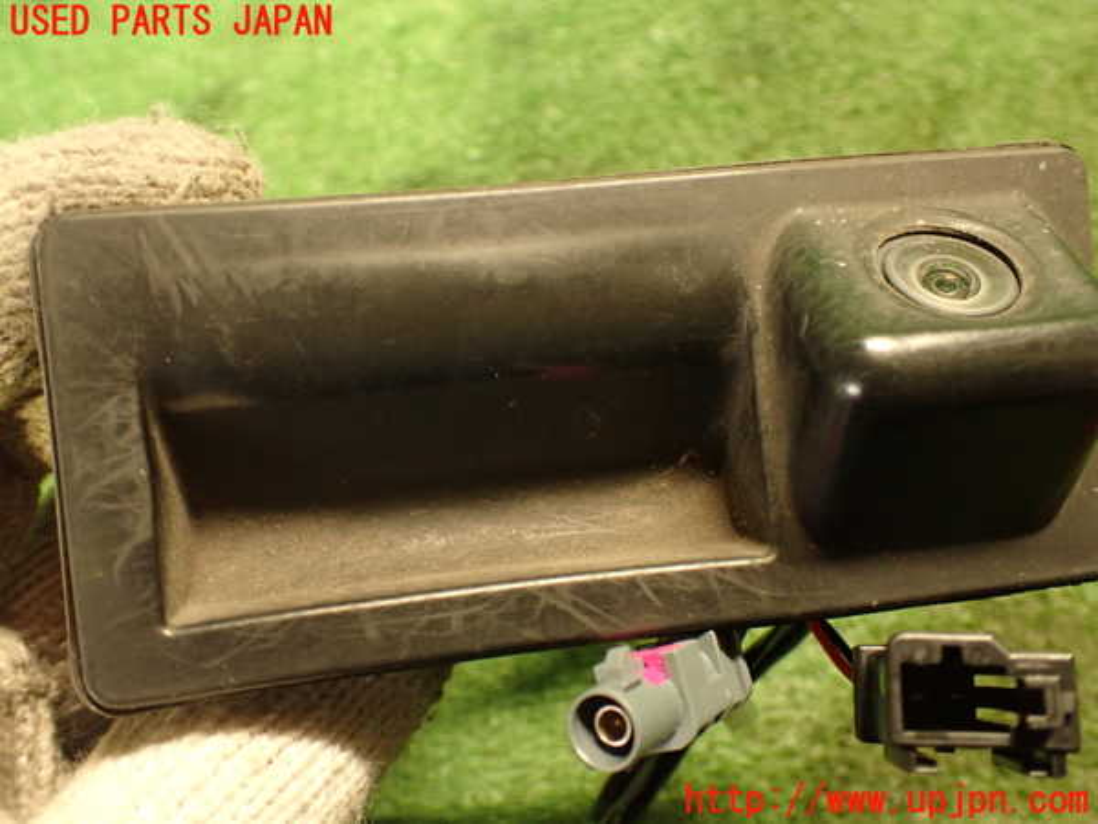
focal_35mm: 32
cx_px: 549
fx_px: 1015
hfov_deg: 56.8
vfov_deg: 44.2
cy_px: 412
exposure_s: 1/25
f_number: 2.4
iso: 800
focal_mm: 5.79
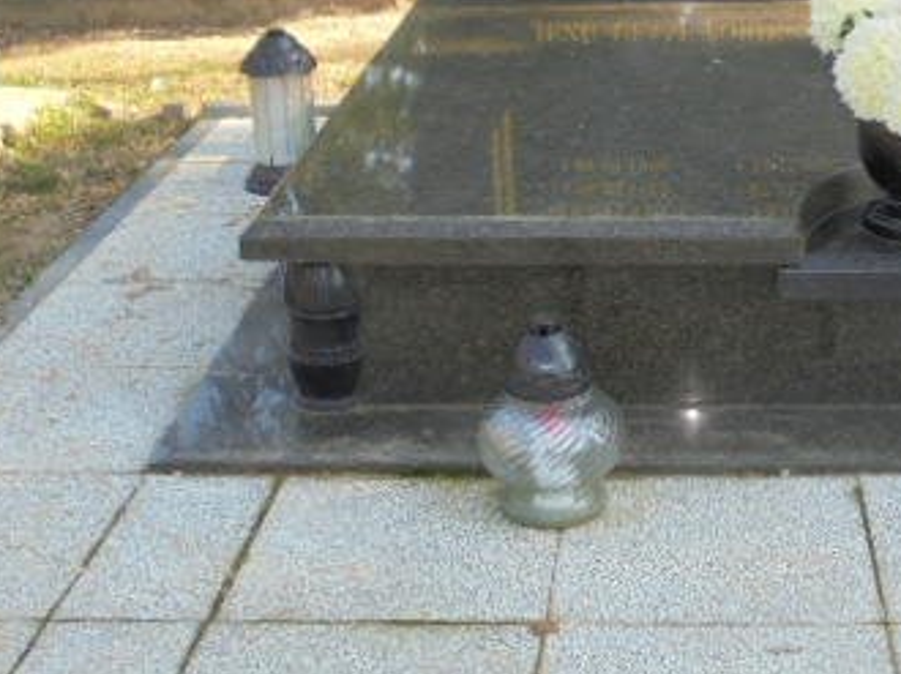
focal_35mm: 66
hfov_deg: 28.9
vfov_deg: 22.1
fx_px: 1717
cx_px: 680
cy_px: 216
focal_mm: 6.1
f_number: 4
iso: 100
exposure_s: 1/125
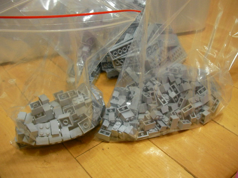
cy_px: 89
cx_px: 119
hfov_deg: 49.0
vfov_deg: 37.7
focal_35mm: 38
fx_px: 261
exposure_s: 1/4.9
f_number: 3.5
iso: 200
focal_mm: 6.3
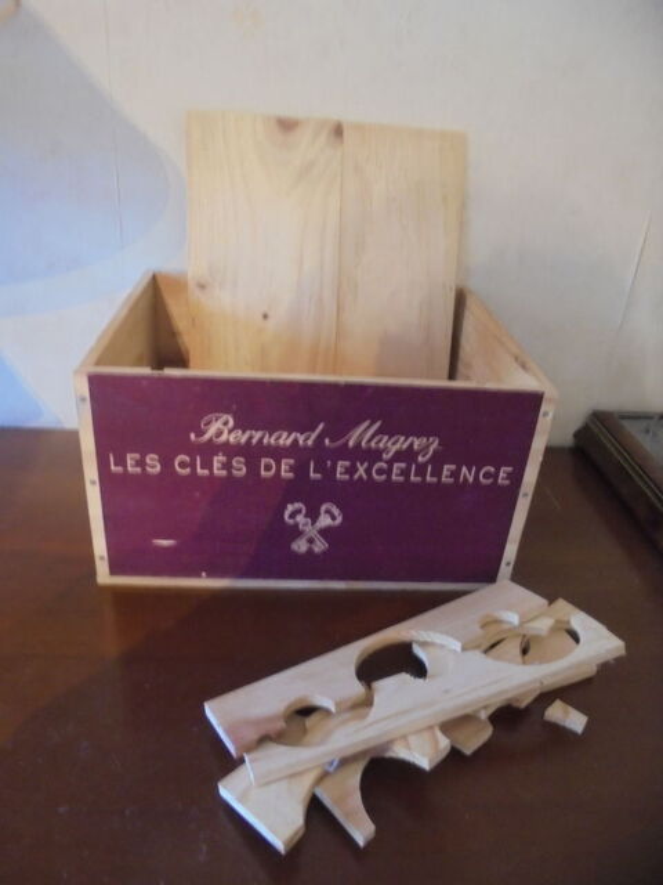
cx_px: 332
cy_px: 442
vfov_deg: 67.3
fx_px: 664
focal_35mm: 26
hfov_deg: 53.1
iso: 400
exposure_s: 1/8
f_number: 3.5
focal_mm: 4.6
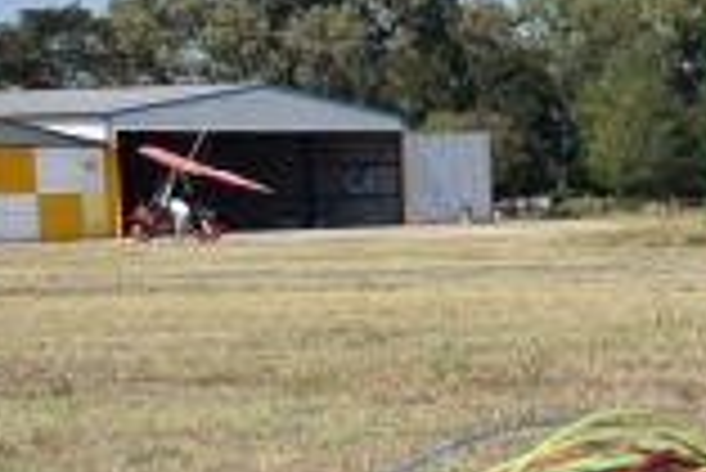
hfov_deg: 2.6
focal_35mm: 803
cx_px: 1551
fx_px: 15753
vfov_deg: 1.7
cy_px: 564
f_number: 8
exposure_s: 1/1000
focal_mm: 105
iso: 100
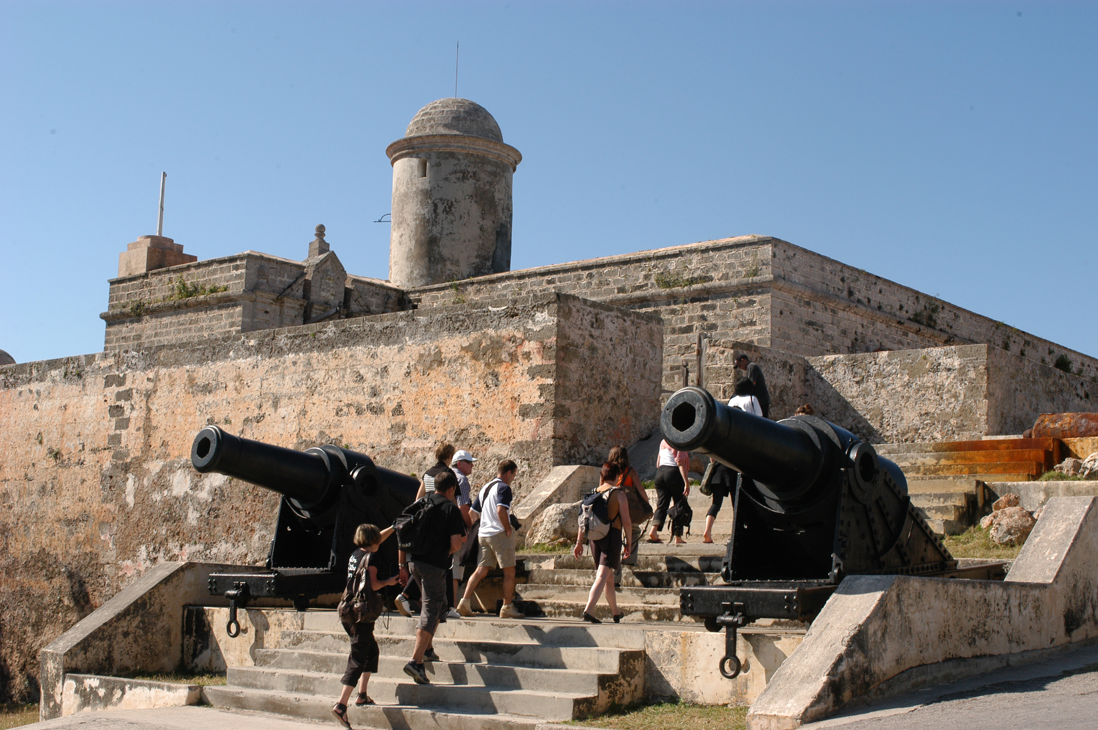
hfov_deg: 38.9
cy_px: 365
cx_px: 549
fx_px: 1554
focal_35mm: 51
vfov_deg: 26.4
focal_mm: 34
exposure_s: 1/200
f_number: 13
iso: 200
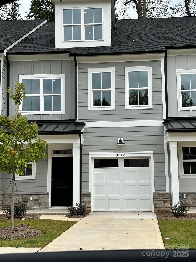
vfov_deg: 39.7
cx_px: 98
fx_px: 362
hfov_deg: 30.3
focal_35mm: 48
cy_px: 131
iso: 64
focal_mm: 6.86
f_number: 1.78
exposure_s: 1/3367
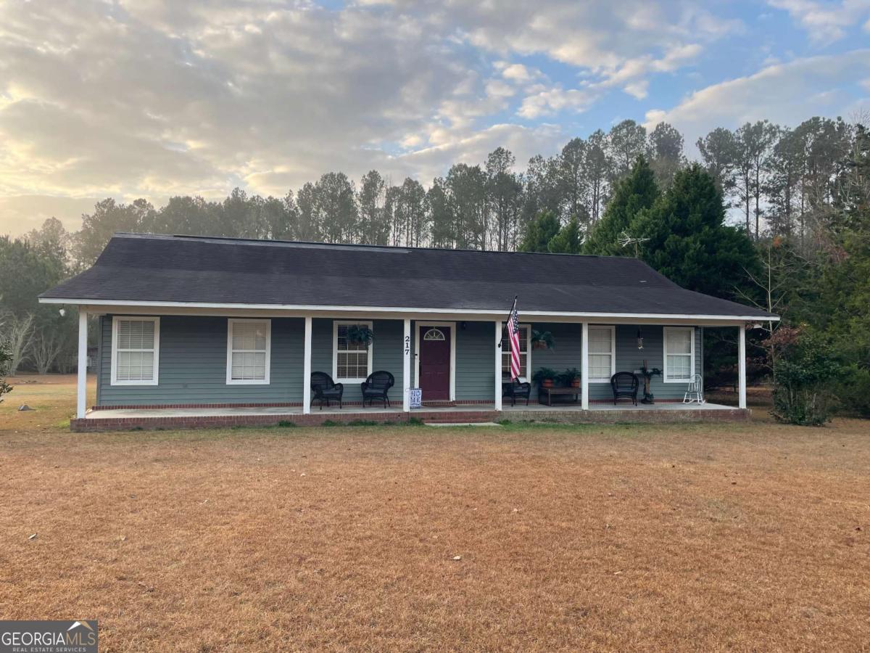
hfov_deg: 67.3
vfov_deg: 53.1
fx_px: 653
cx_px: 435
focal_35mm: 26
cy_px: 326
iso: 32
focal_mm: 4.2
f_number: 1.6
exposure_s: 1/378
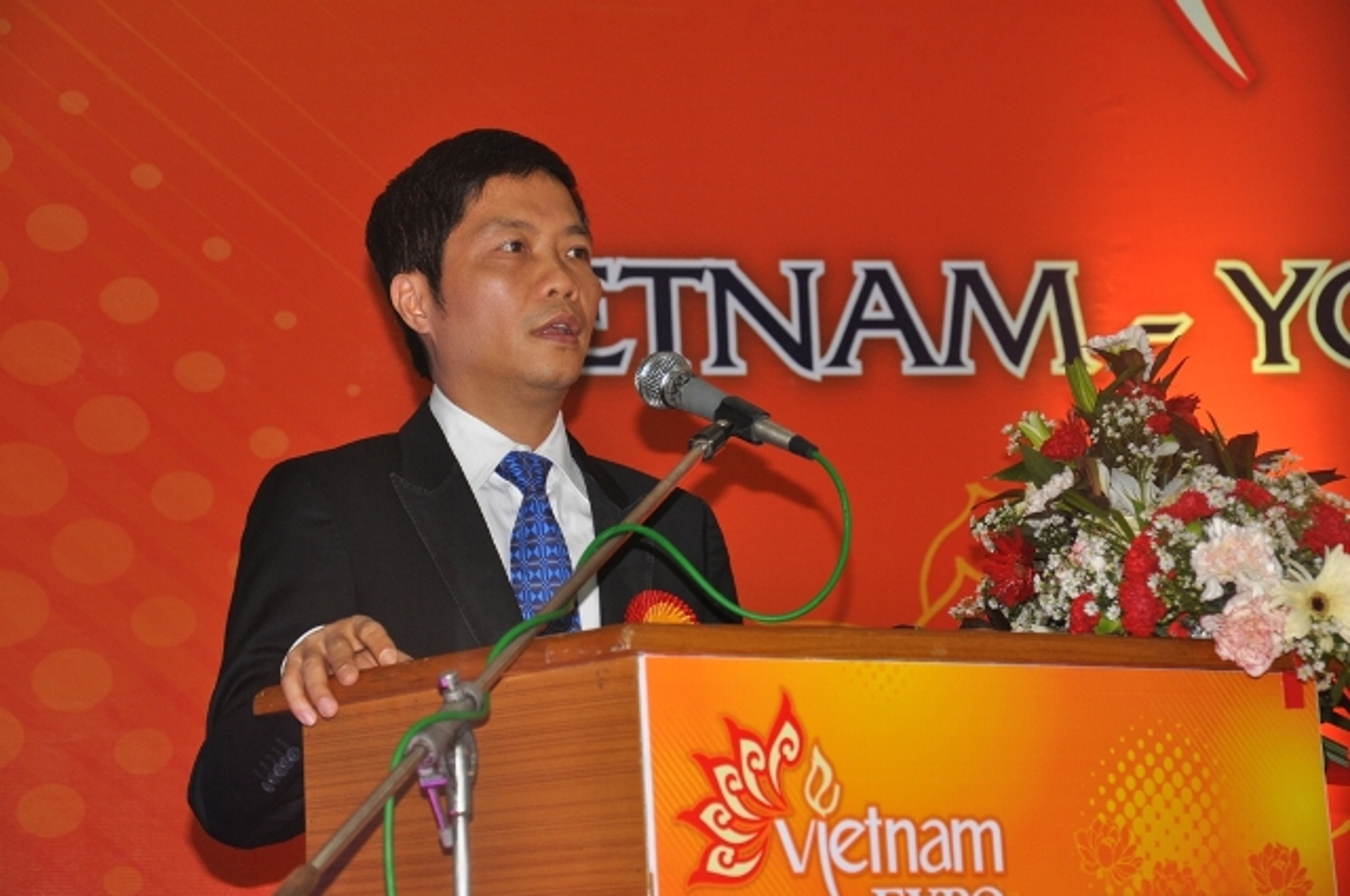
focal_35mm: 112
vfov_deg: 12.1
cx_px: 675
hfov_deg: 18.2
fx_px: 4213
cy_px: 448
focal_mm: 75
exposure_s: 1/60
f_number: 5.3
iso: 400
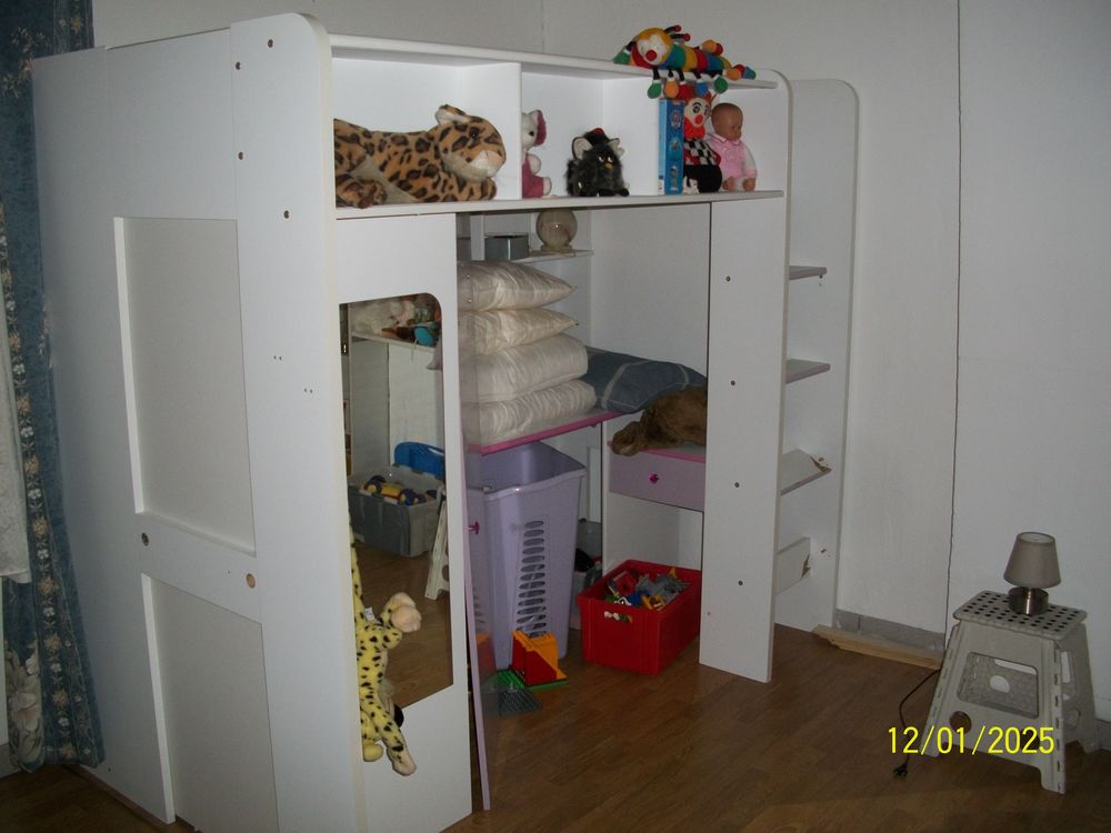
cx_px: 556
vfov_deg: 40.7
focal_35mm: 35
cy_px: 416
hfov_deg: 52.6
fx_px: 1123
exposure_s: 1/60
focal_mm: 6.3
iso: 160
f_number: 3.1
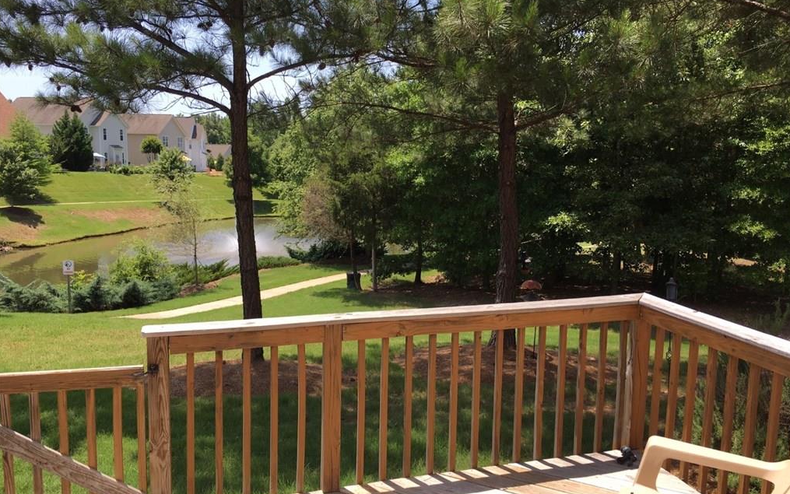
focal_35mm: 31
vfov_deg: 40.6
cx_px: 396
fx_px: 668
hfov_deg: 61.2
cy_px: 251
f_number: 2.2
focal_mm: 4.15
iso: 25
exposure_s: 1/718
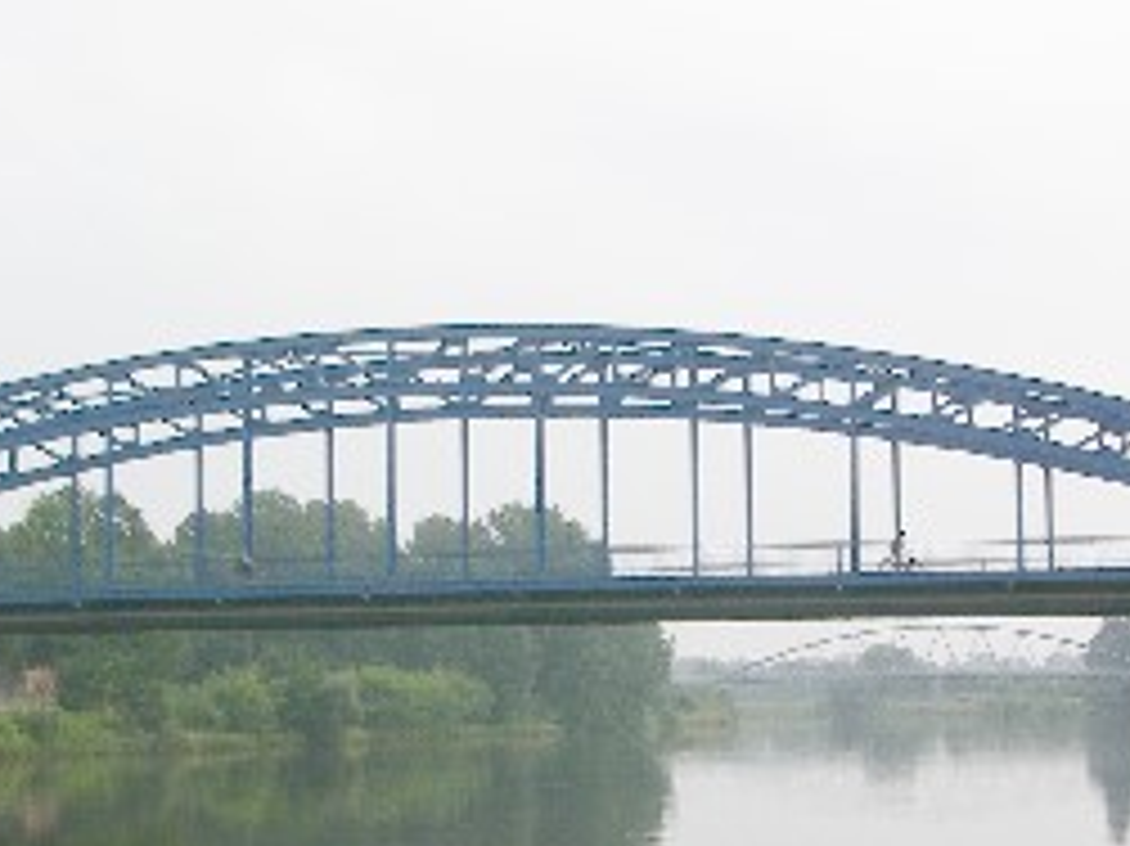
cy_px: 554
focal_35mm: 82
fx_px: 2676
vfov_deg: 17.9
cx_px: 601
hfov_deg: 23.8
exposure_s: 1/115
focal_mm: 8.9
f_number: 8
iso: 50
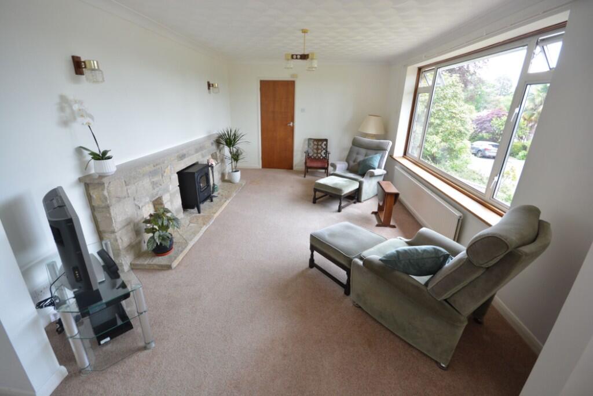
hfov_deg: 100.4
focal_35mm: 15
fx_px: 247
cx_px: 296
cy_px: 198
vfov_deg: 77.3
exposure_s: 1/25
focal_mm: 10
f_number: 8
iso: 400
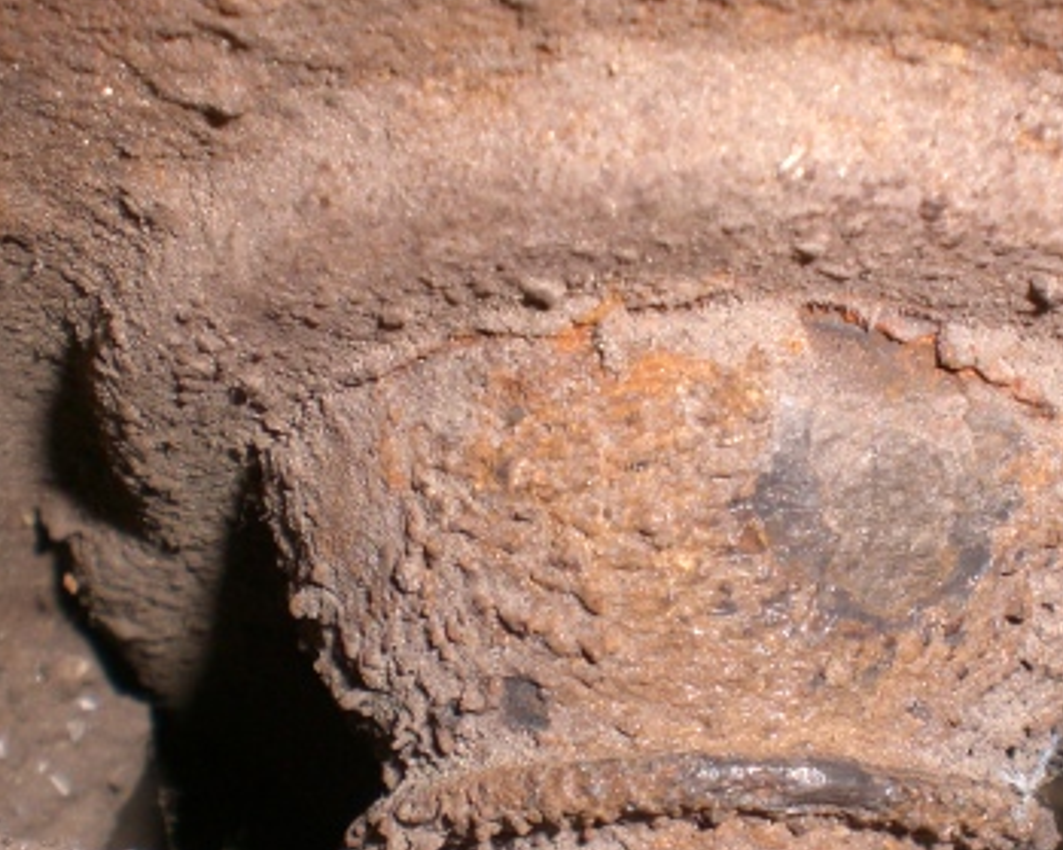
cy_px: 573
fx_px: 2139
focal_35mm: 68
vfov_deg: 22.4
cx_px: 667
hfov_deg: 27.8
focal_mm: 6.3
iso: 100
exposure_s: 1/60
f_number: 4.4
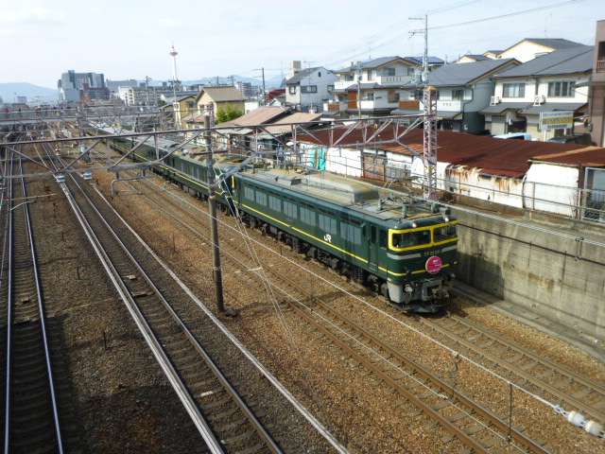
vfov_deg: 48.2
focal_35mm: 29
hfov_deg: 61.7
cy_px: 227
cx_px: 302
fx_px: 507
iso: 100
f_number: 3.3
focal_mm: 5.2
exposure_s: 1/640
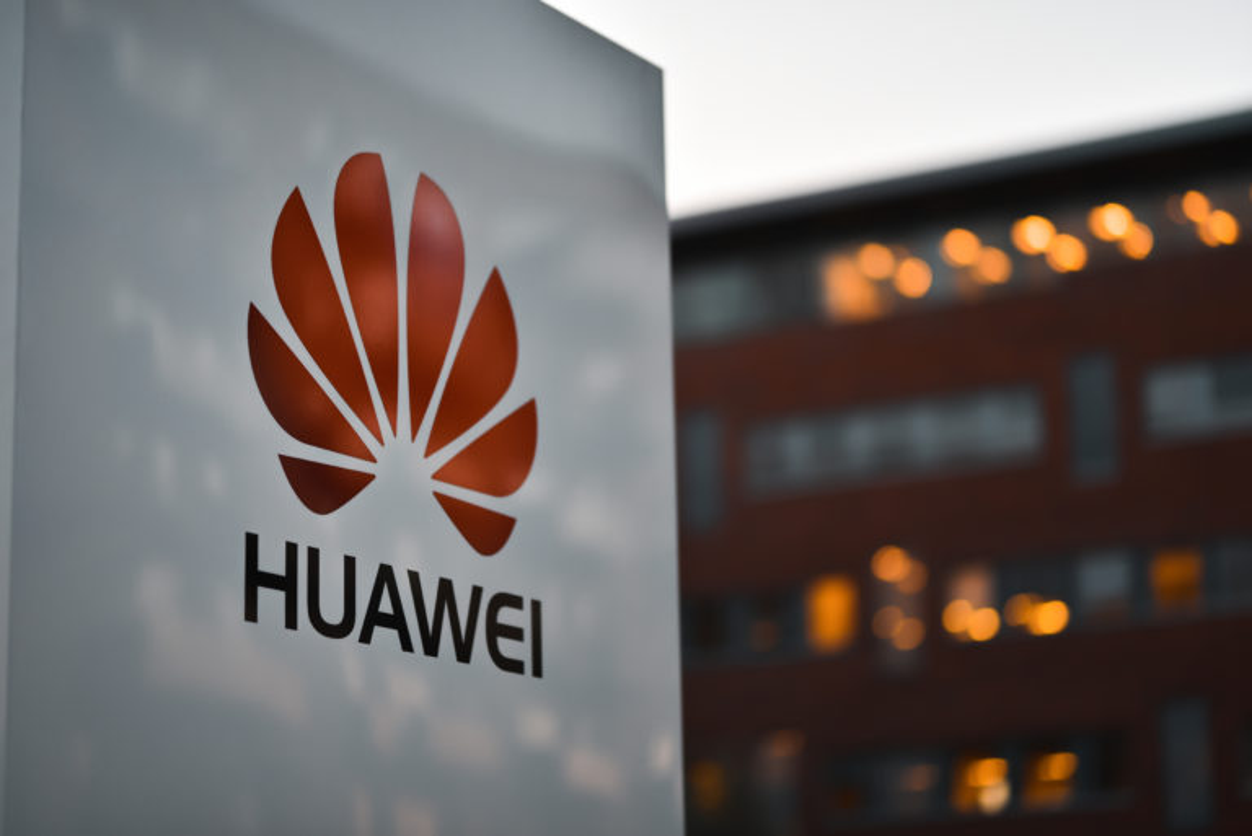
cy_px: 418
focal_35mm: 85
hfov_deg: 23.9
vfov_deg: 16.1
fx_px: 2958
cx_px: 626
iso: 100
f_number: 1.4
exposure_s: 1/200
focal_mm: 85
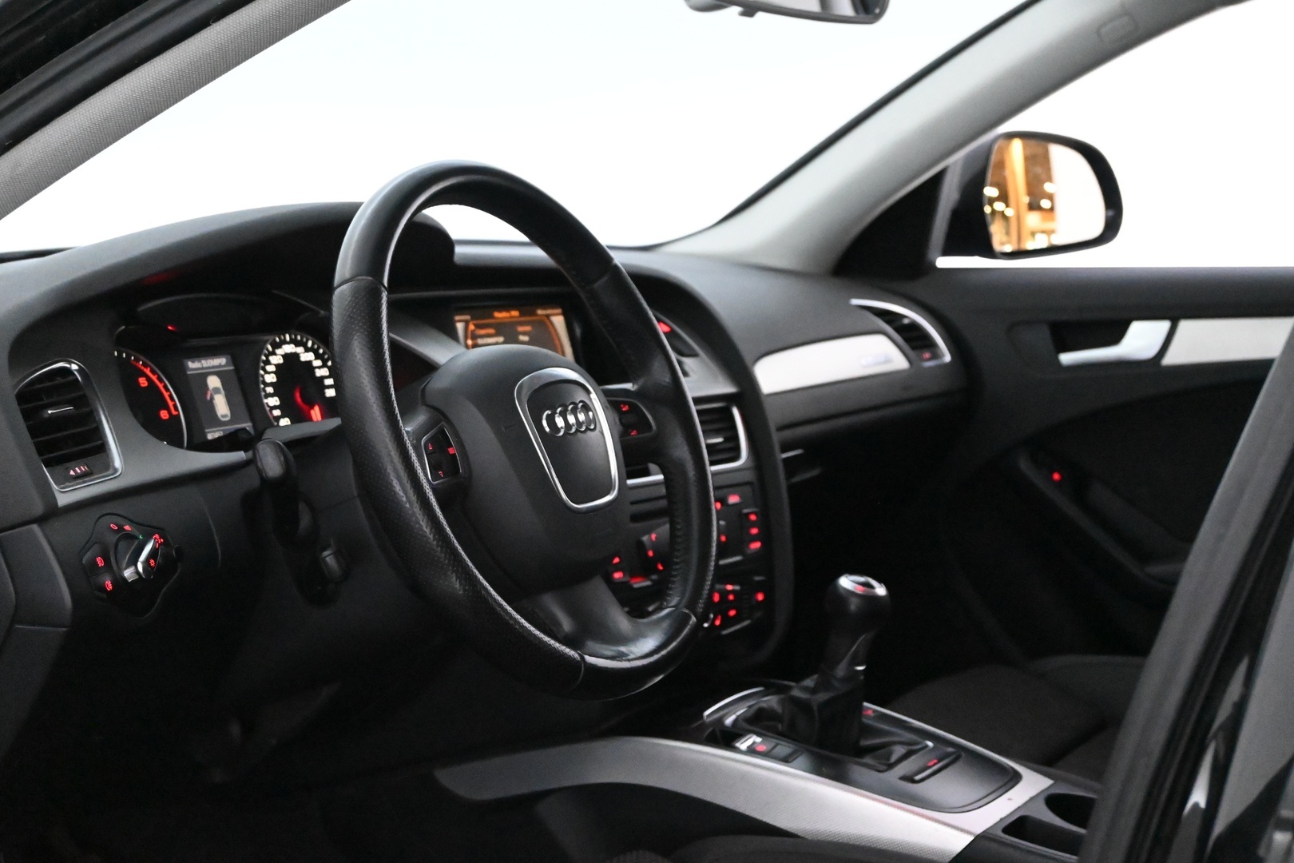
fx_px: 2049
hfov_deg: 35.1
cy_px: 432
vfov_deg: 23.8
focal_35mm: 57
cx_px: 647
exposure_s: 1/60
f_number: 5.6
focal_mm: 38
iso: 12800
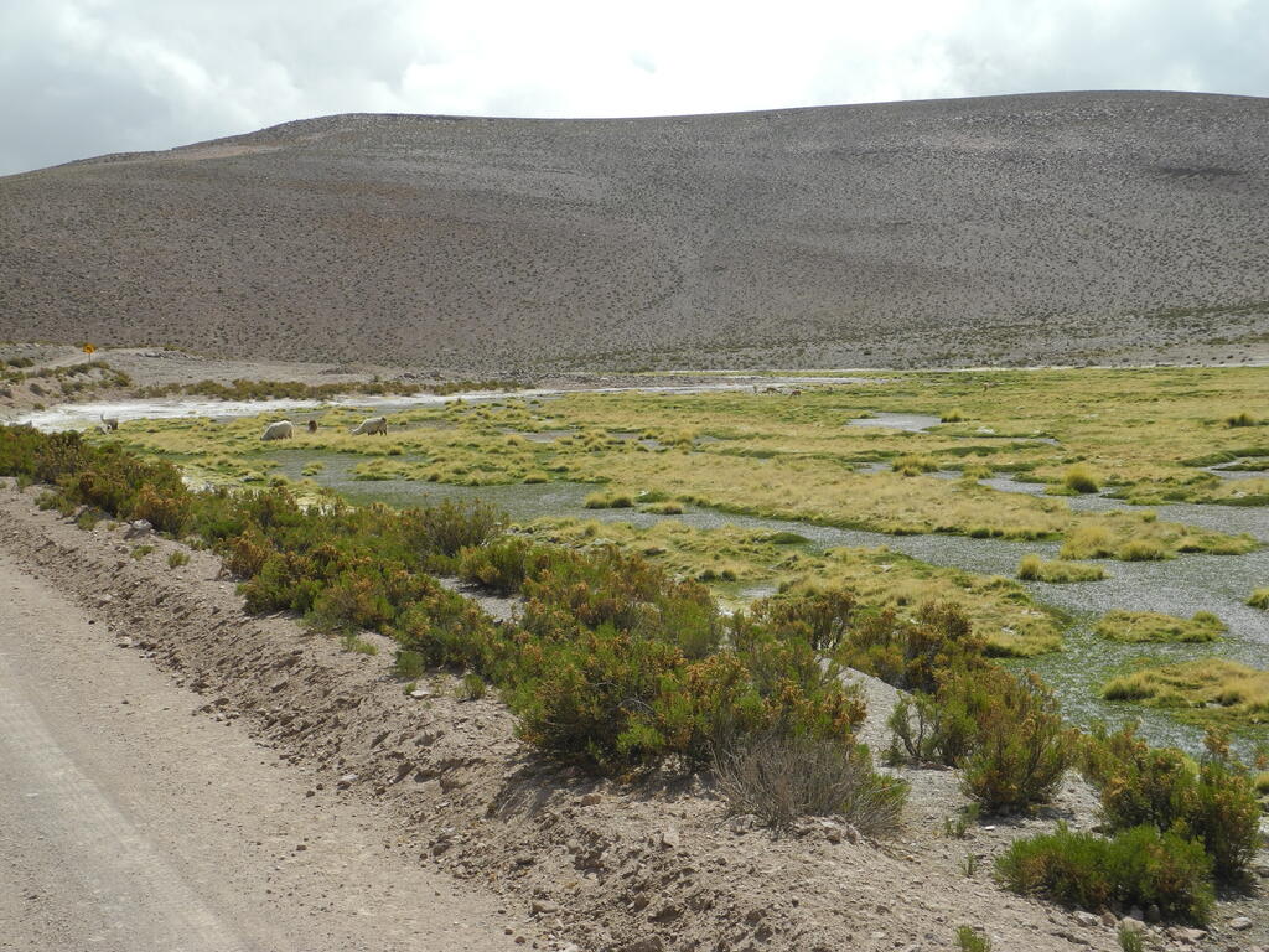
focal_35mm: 55
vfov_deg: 26.6
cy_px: 476
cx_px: 634
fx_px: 2016
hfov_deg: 34.9
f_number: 4
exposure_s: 1/1000
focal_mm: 11.8
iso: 100
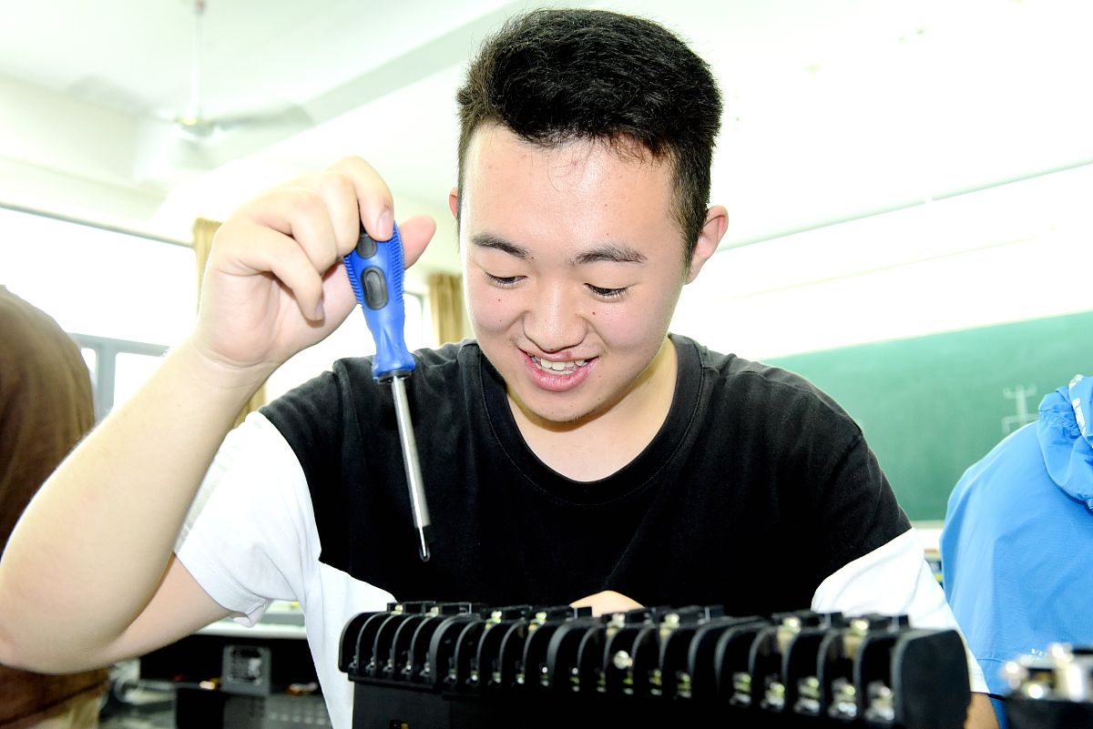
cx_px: 546
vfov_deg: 37.9
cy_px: 364
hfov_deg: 54.4
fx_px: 1063
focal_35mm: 35
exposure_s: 1/25
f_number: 7.1
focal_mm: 35
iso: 3200
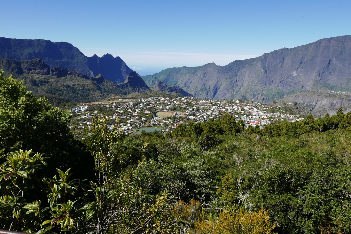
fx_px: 283
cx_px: 176
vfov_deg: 45.0
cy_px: 117
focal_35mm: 29
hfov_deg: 63.7
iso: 200
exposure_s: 1/1000
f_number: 5.6
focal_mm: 13
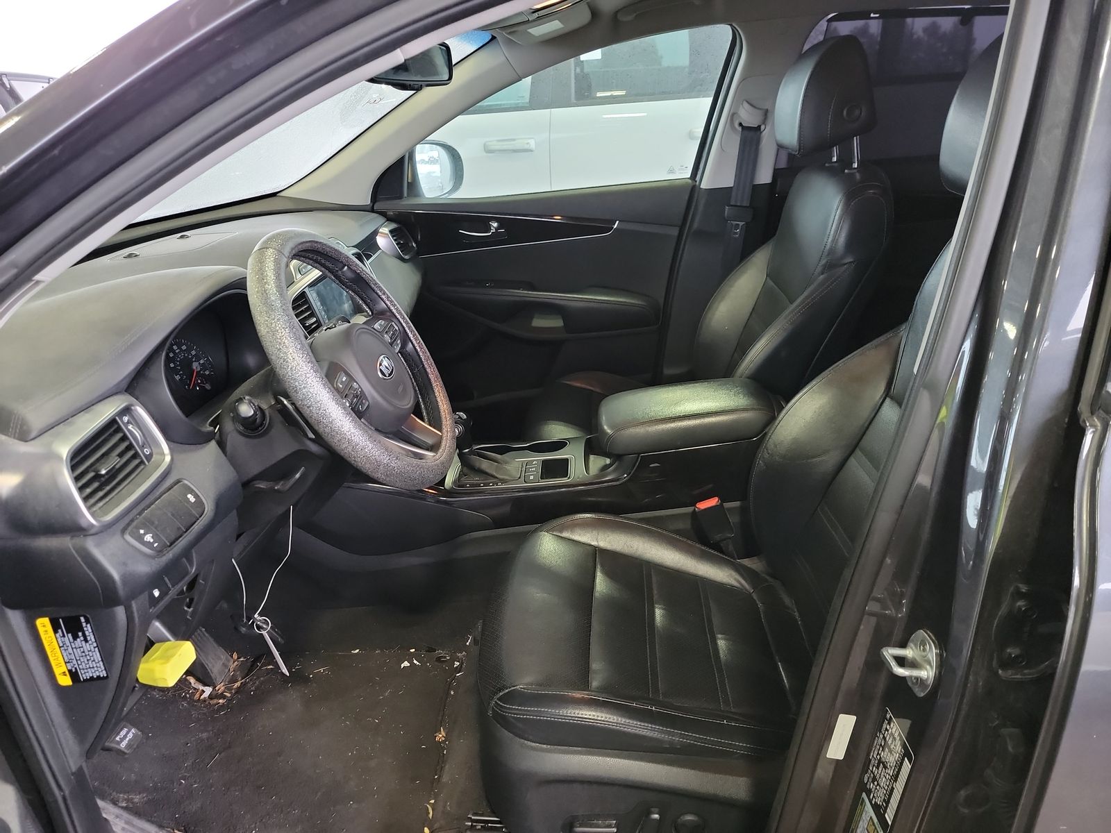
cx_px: 556
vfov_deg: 56.8
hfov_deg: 71.6
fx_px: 770
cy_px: 416
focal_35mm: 24
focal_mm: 6.7
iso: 1017
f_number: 1.8
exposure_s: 1/59
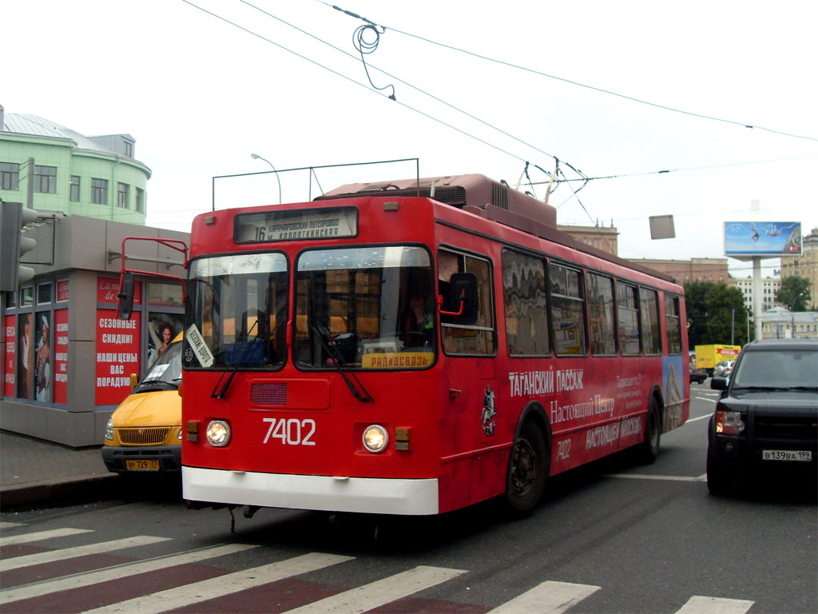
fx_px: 874
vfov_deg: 38.7
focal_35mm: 37
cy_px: 307
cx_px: 409
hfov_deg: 50.1
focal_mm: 6.3
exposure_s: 1/125
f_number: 7
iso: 80
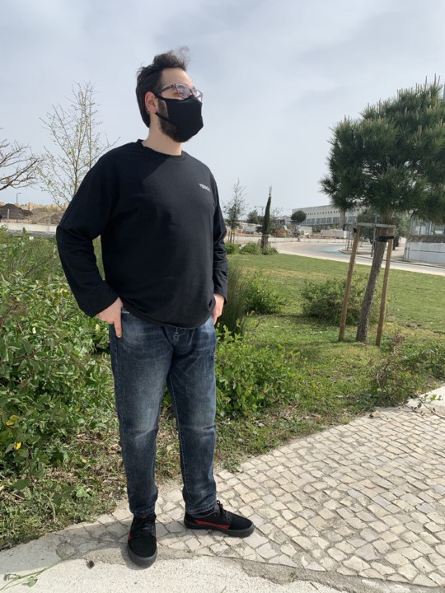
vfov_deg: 67.3
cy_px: 296
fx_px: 446
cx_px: 222
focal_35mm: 26
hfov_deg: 53.1
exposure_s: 1/2755
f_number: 1.8
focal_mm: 4.25
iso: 25
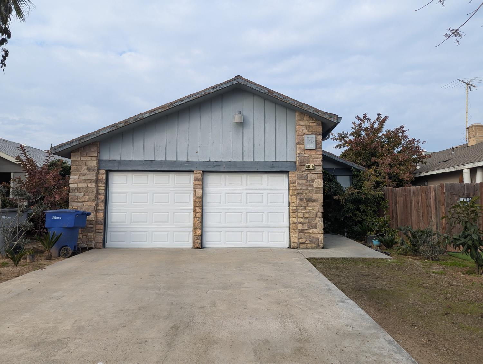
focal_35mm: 24
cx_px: 242
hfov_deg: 71.5
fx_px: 335
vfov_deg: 56.9
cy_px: 182
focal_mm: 6.81
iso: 45
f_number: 1.85
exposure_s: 1/976
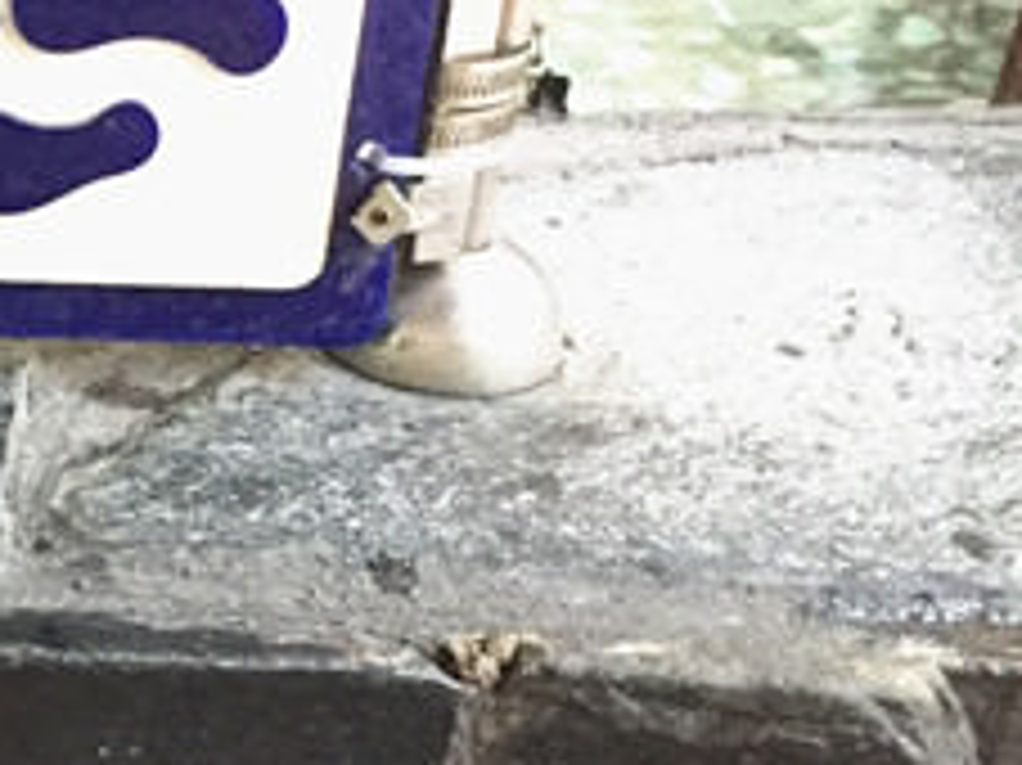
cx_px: -585
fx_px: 2715
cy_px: 558
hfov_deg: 18.5
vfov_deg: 16.0
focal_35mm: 92
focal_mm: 4.15
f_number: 2.2
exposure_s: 1/15
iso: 250
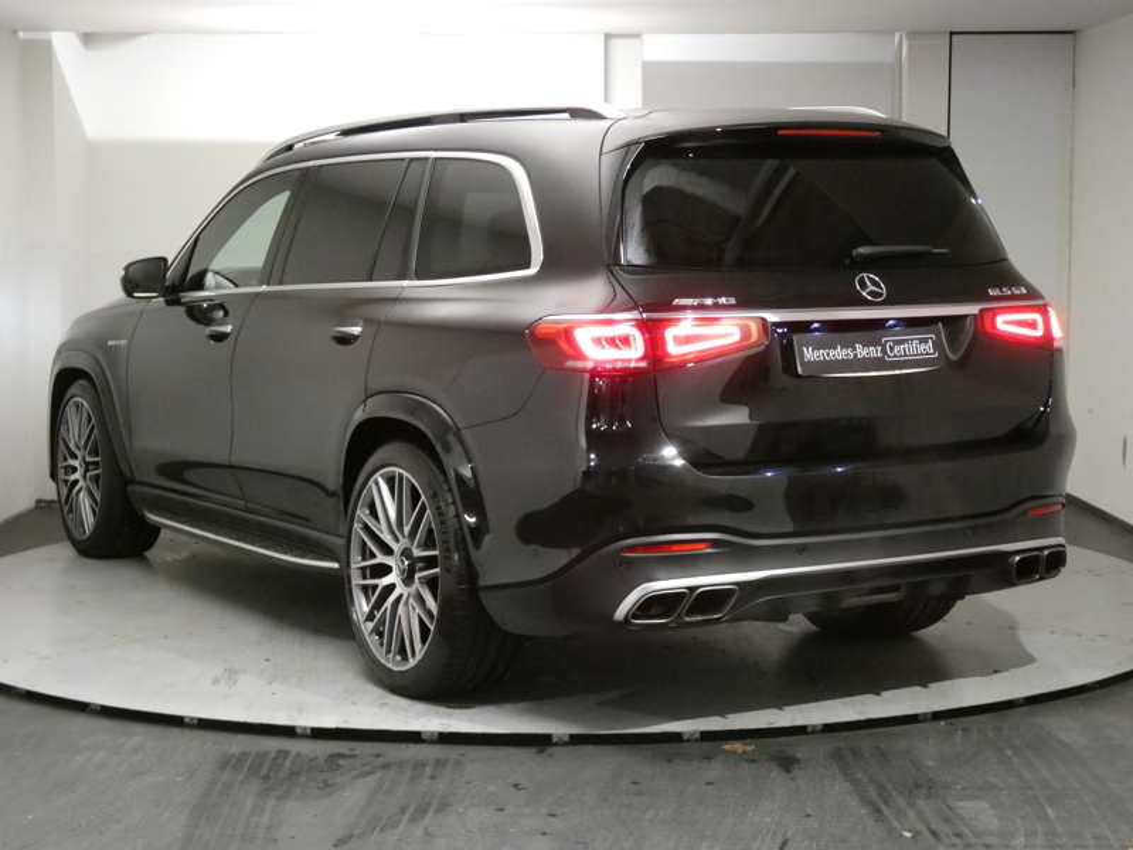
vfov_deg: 24.0
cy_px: 425
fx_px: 1997
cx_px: 566
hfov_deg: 31.7
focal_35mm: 61
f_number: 4.1
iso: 1600
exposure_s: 1/40
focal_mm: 10.8
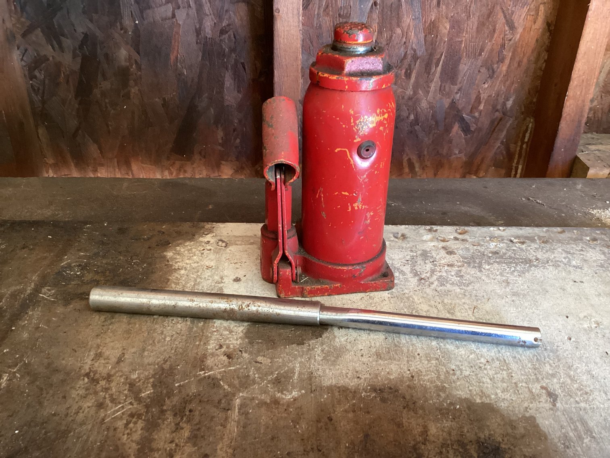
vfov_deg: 45.4
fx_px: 546
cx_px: 305
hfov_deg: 58.3
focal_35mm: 31
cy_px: 229
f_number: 2.4
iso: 250
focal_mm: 3.3
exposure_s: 1/50
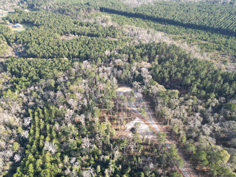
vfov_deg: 56.8
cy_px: 88
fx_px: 164
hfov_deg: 71.6
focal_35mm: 24
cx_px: 118
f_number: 1.7
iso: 110
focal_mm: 6.72
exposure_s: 1/400
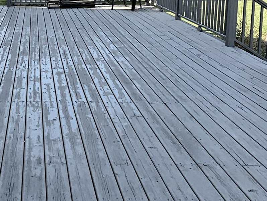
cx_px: 27
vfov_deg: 28.1
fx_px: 386
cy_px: 21
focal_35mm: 50
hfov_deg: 35.9
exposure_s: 1/1111
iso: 50
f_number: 2.2
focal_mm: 2.2
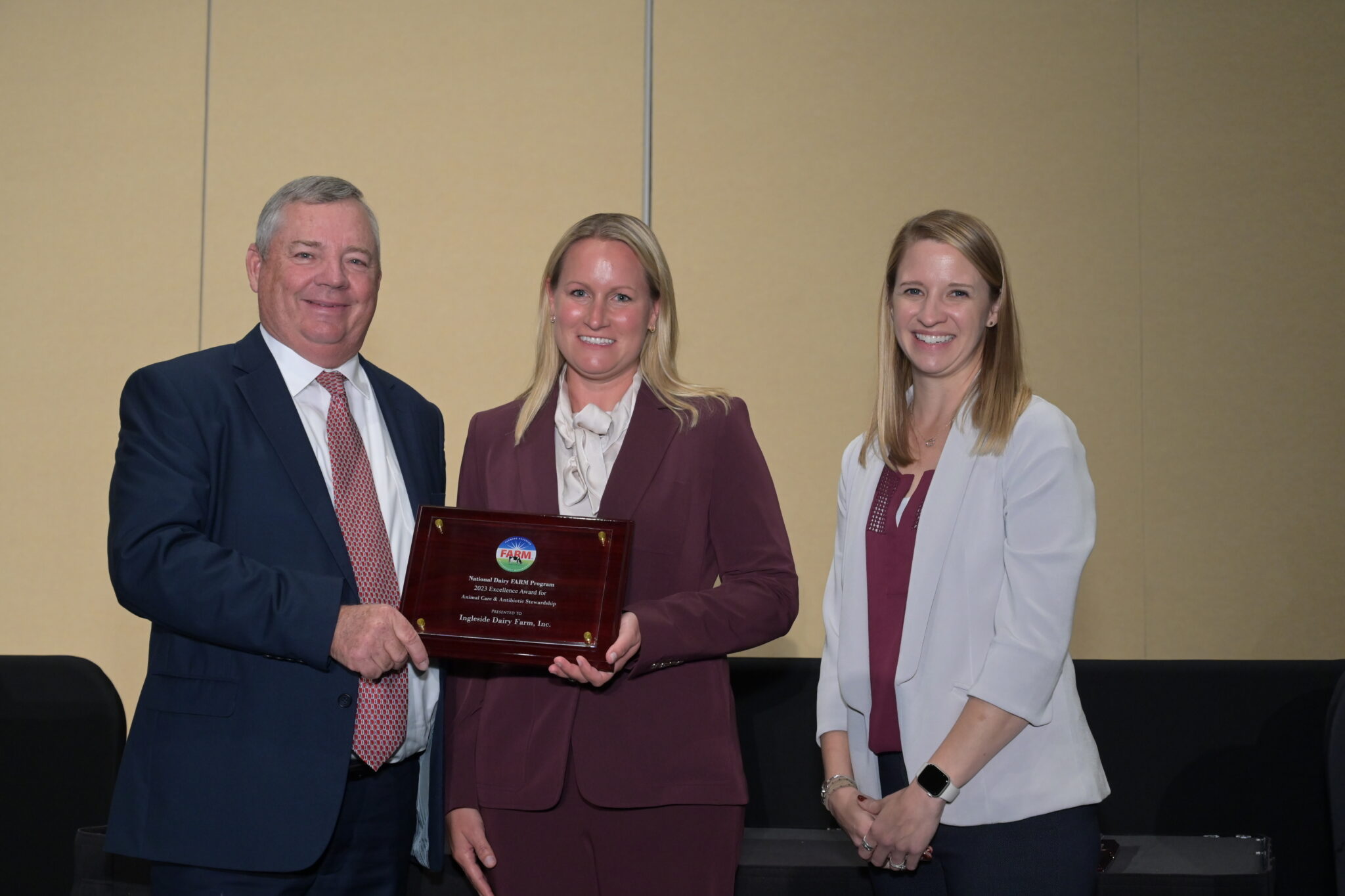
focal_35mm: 58
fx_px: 2166
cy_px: 448
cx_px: 672
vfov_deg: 23.4
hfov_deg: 34.5
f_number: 6.3
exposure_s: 1/160
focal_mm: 58
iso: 3200
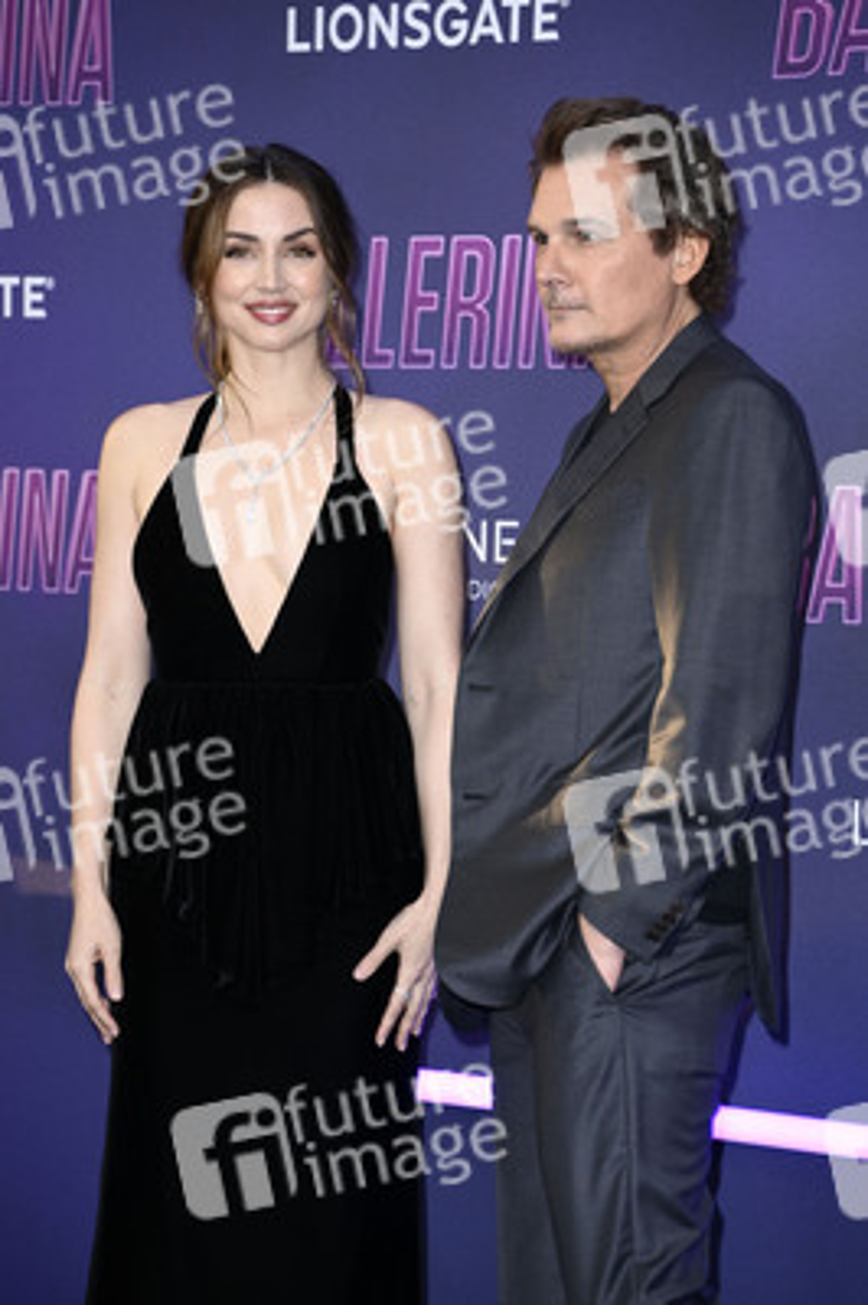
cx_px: 434
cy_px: 652
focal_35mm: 150
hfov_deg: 9.1
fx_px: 5434
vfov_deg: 13.7
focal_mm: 150
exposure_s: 1/250
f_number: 5.6
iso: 500
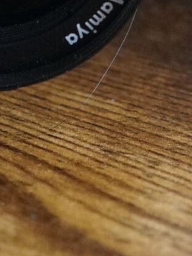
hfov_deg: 8.8
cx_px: 188
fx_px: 1234
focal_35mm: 167
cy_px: -222
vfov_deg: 11.0
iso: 2500
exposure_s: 1/80
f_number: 4
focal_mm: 28
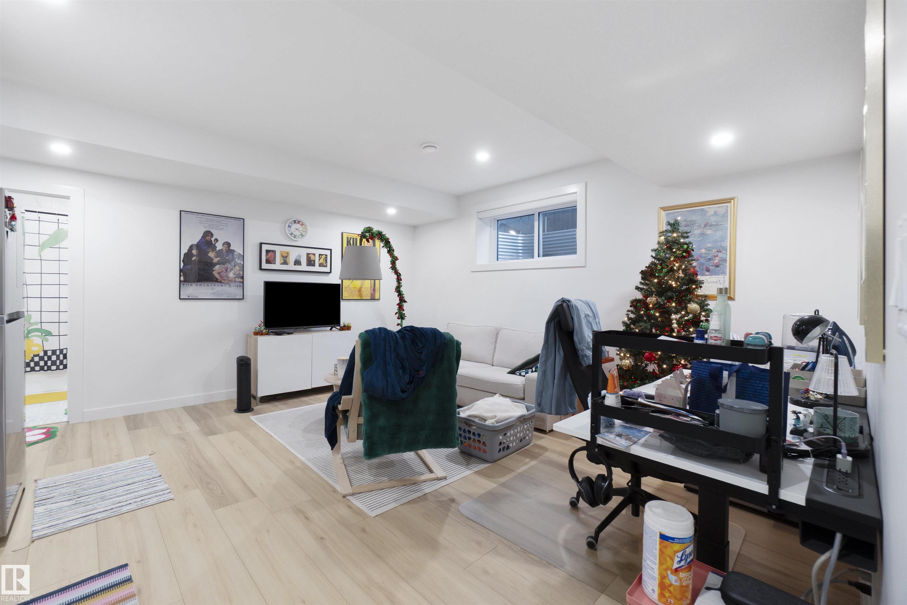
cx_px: 454
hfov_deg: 100.4
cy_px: 302
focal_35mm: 15
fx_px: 378
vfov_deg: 77.3
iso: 250
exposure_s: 1/6
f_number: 6.3
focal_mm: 10
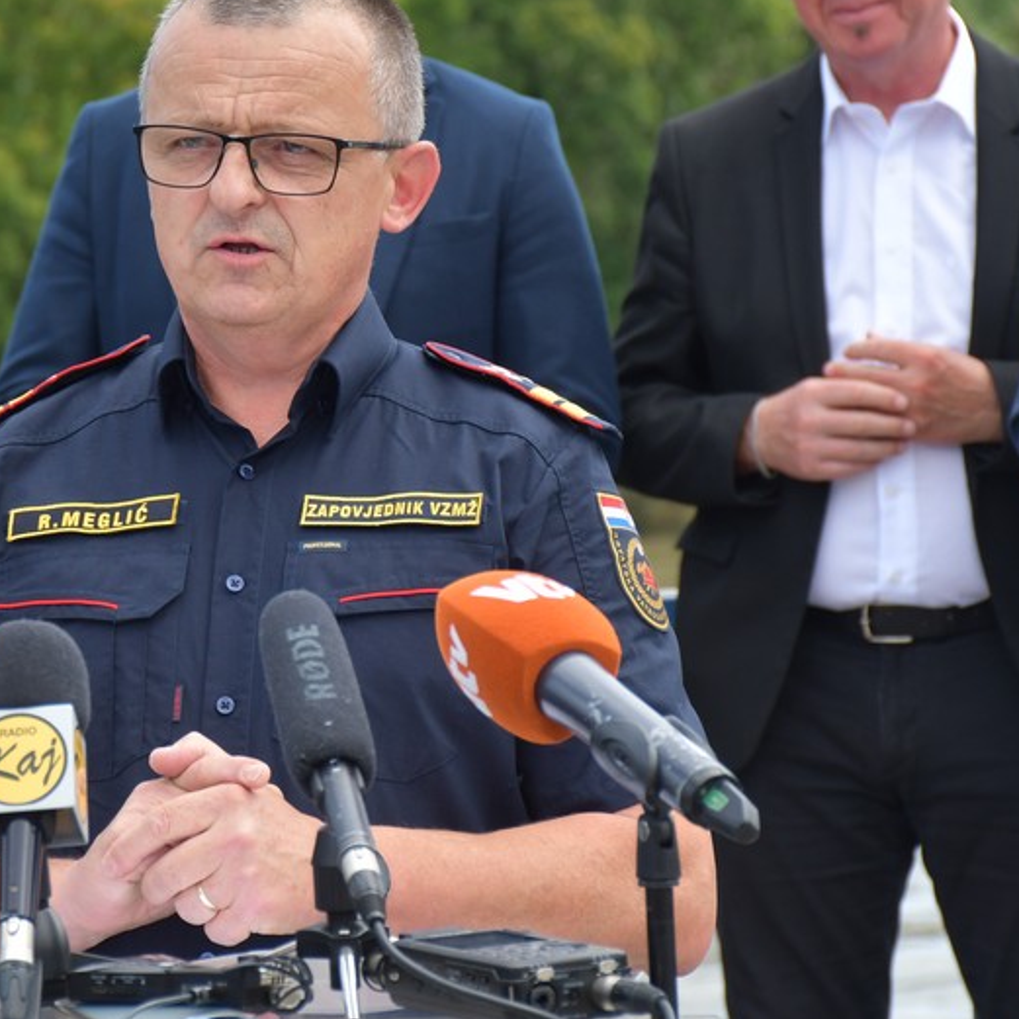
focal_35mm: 212
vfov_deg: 8.3
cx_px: 258
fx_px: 7061
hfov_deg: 8.2
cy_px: 365
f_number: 5.6
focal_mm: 85
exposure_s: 1/500
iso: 280
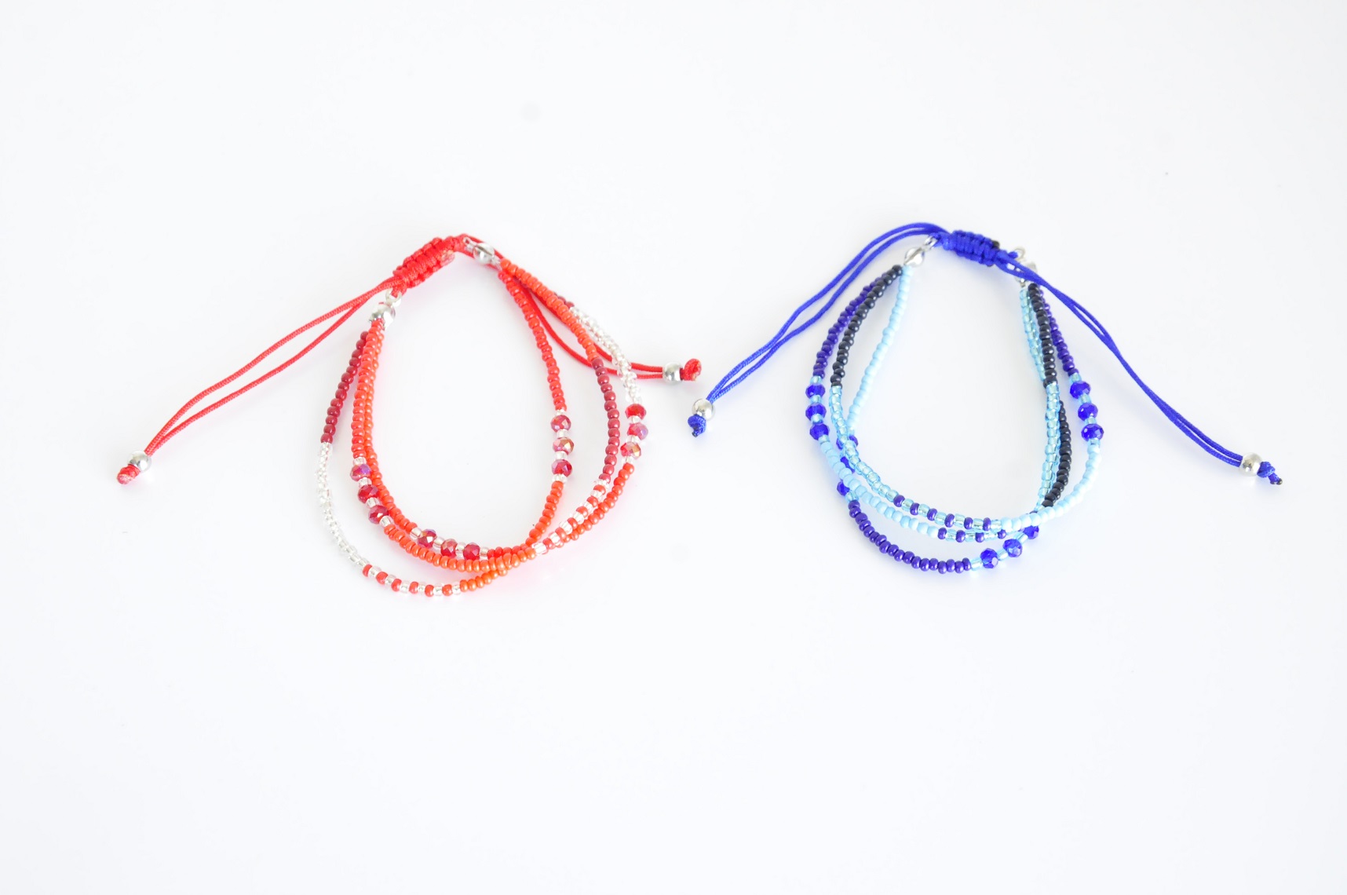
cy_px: 448
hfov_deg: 28.1
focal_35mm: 72
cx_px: 674
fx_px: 2691
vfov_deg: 18.9
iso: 3200
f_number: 8
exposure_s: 1/90
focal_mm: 48
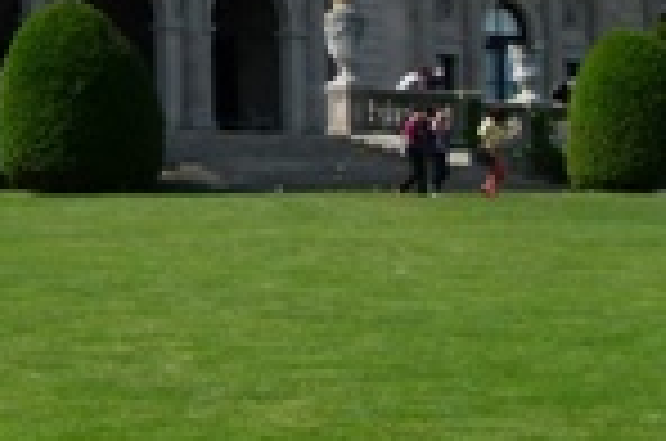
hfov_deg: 13.3
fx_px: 2732
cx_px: -270
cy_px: -184
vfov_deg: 9.0
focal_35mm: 148
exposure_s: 1/800
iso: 100
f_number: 4
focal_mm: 7.4
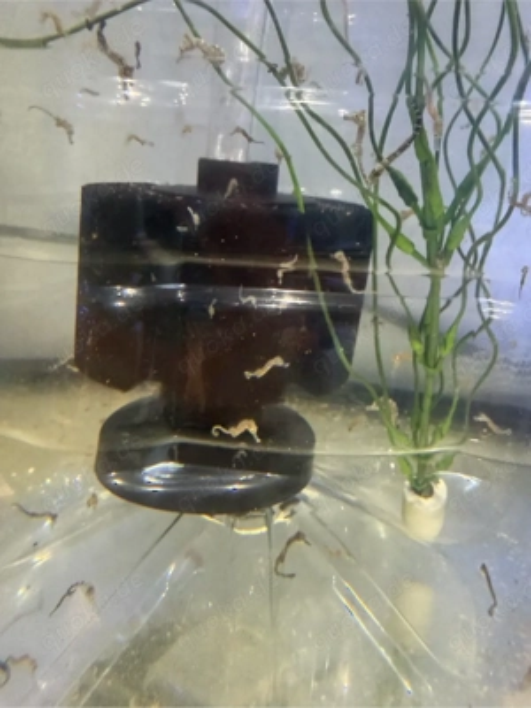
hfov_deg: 56.8
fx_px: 491
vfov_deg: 71.6
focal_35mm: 24
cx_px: 266
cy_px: 354
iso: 640
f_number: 2.2
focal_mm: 2.22
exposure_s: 1/60
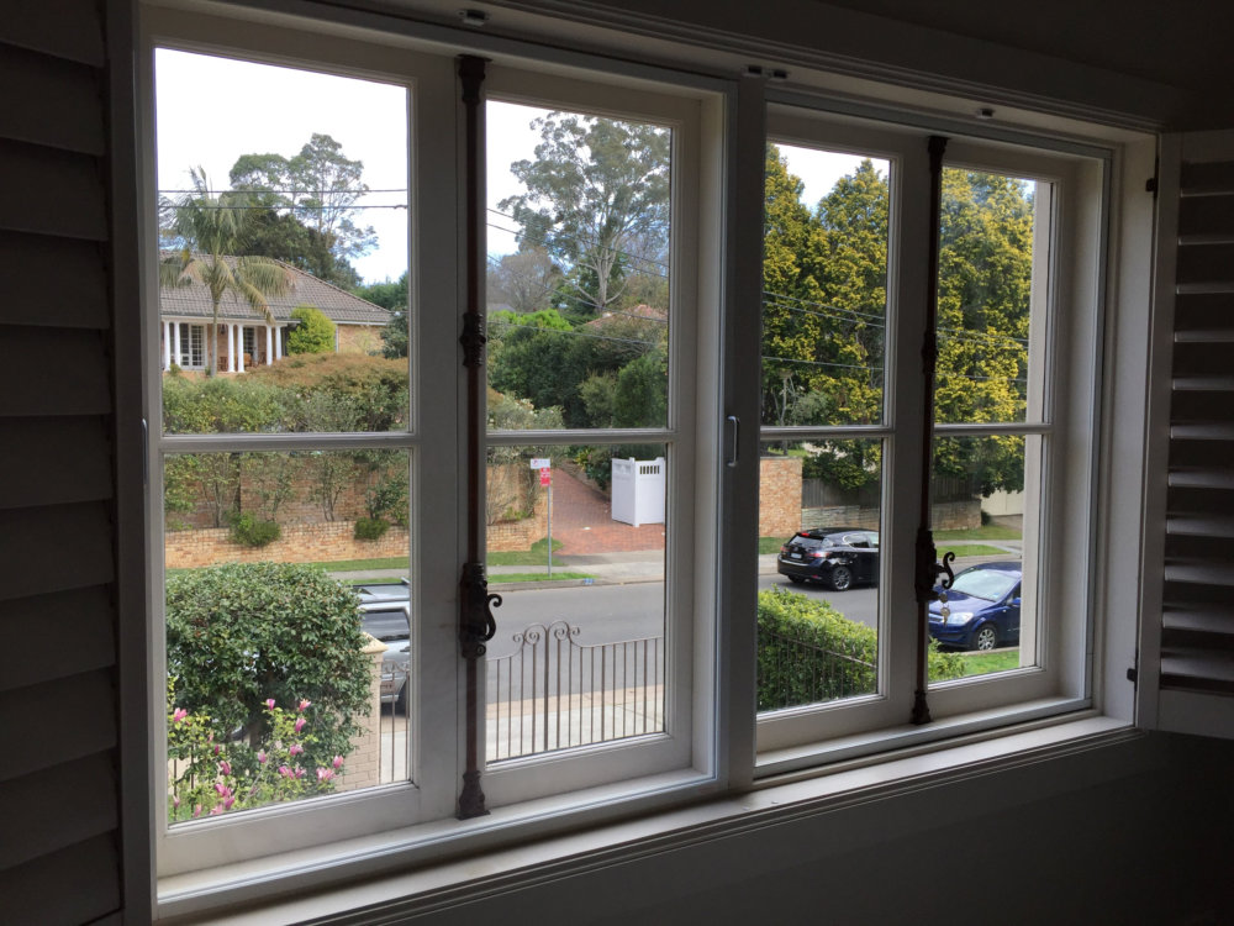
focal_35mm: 29
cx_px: 617
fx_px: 1034
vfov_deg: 48.2
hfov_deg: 61.7
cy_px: 463
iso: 32
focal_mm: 4.15
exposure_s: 1/384
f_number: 2.2
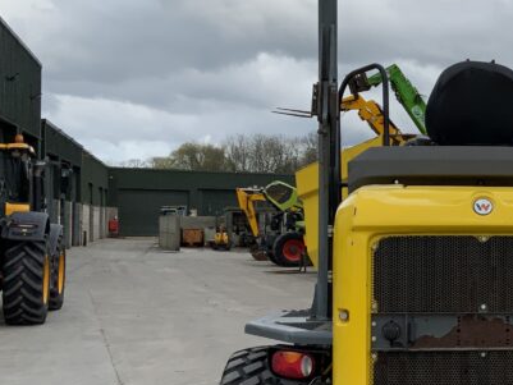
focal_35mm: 74
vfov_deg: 19.9
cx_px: 573
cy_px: 235
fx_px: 1097
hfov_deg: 24.4
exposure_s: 1/674
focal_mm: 3
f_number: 1.8
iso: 16
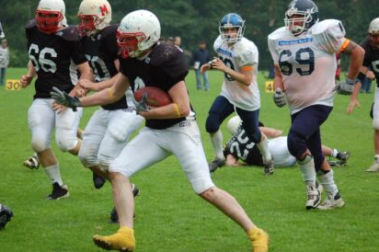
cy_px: 132
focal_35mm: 157
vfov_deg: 8.8
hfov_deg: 13.1
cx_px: 182
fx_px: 1647
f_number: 4.2
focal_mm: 95
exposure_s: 1/800
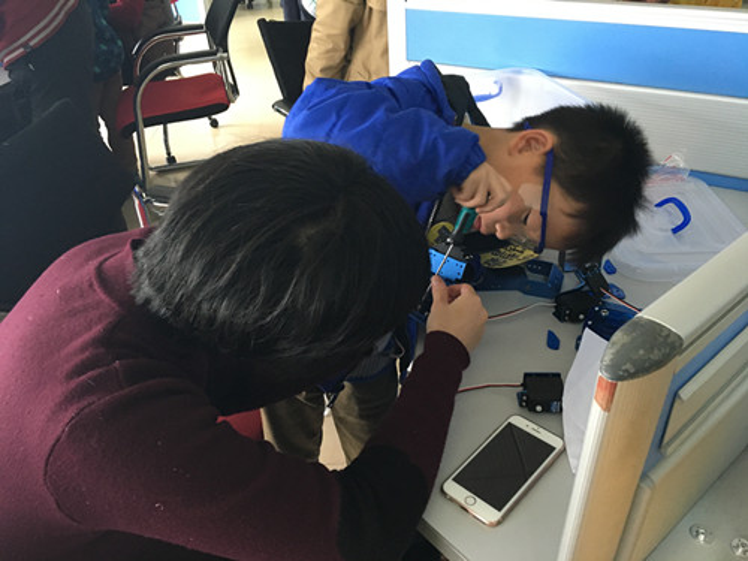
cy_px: 280
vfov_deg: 48.2
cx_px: 374
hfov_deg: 61.7
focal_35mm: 29
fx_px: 627
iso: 200
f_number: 2.2
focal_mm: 4.15
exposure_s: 1/20
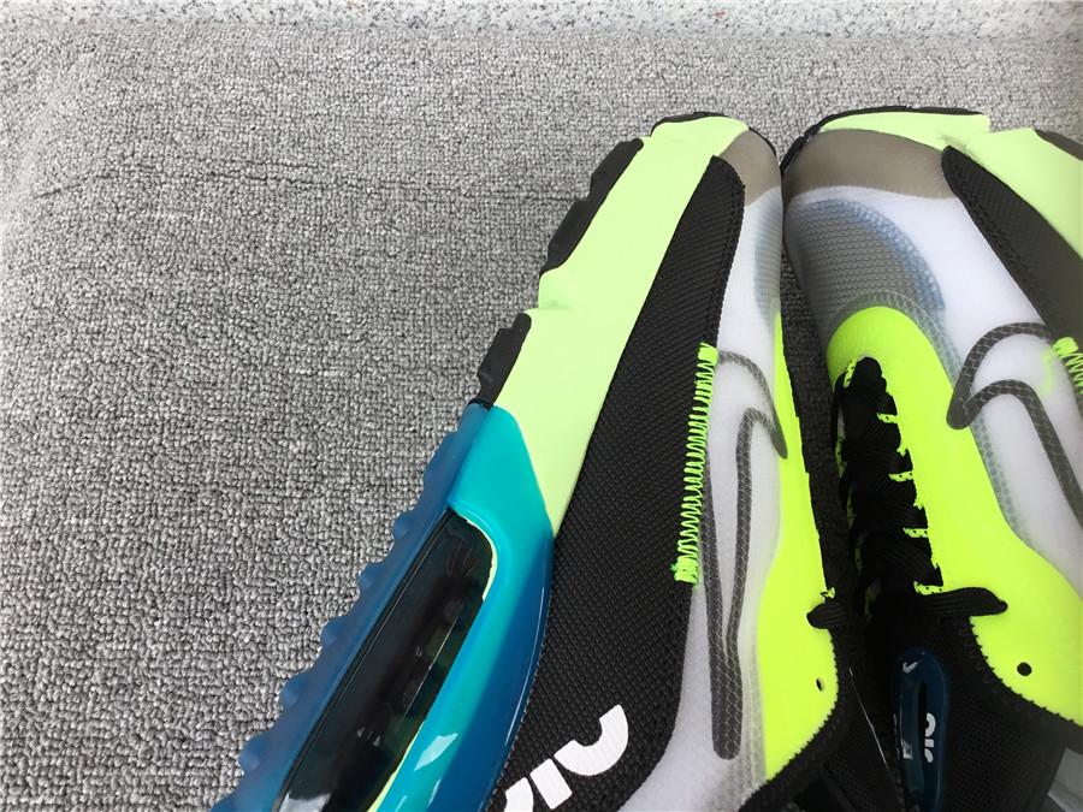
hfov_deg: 58.4
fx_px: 970
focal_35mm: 31
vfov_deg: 45.4
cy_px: 406
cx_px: 542
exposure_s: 1/252
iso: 25
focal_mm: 3.3
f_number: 2.4
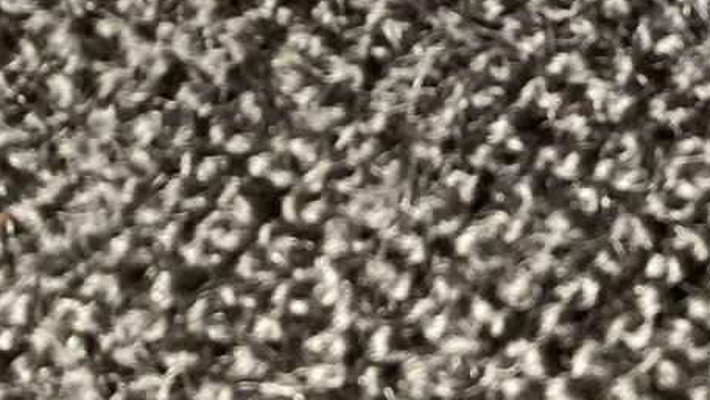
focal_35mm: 112
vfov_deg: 10.3
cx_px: 751
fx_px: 2110
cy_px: -298
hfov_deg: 18.5
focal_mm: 3.3
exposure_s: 1/30
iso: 400
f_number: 2.4
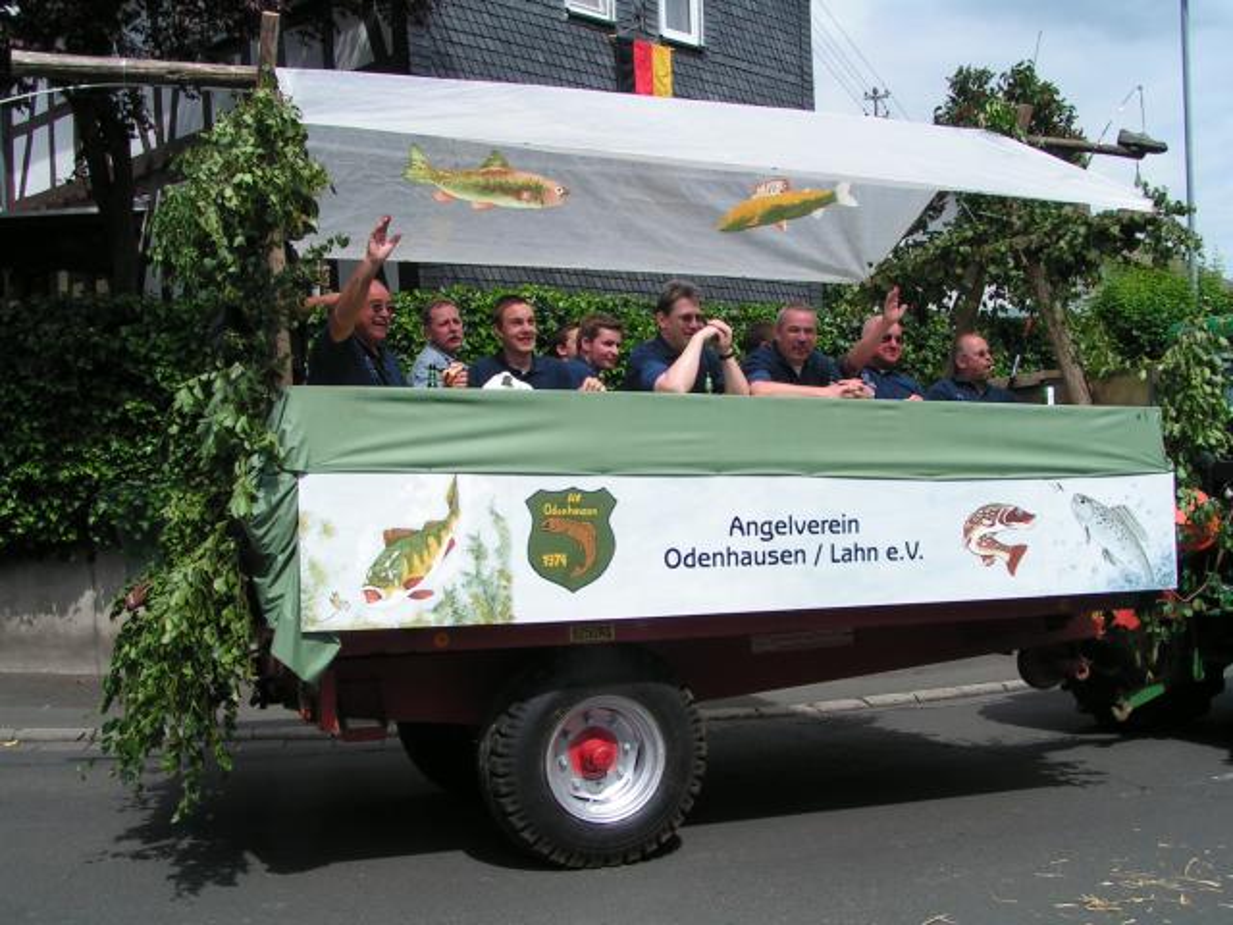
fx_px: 1354
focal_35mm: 38
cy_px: 462
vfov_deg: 37.7
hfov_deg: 49.0
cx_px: 616
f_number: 5.6
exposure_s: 1/400
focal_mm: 5.8
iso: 50
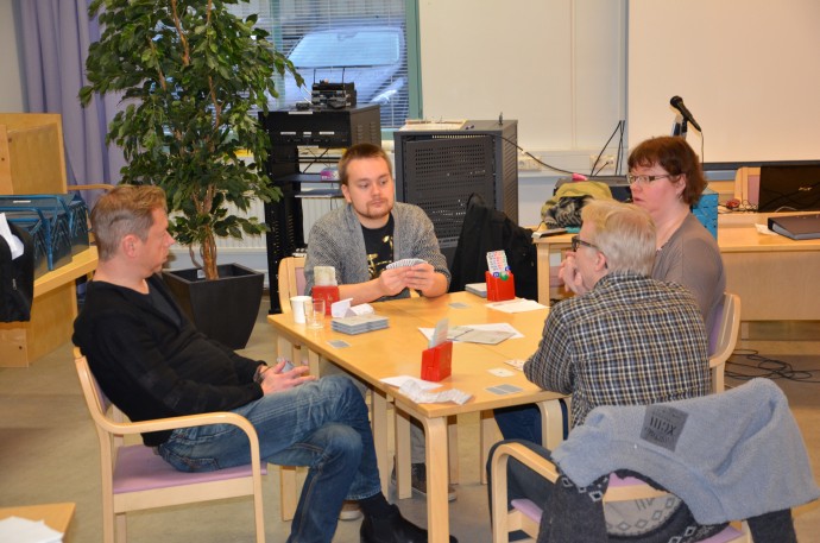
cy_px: 272
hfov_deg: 32.0
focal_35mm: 63
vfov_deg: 21.5
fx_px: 1432
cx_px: 410
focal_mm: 42
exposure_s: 1/60
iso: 800
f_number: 4.8
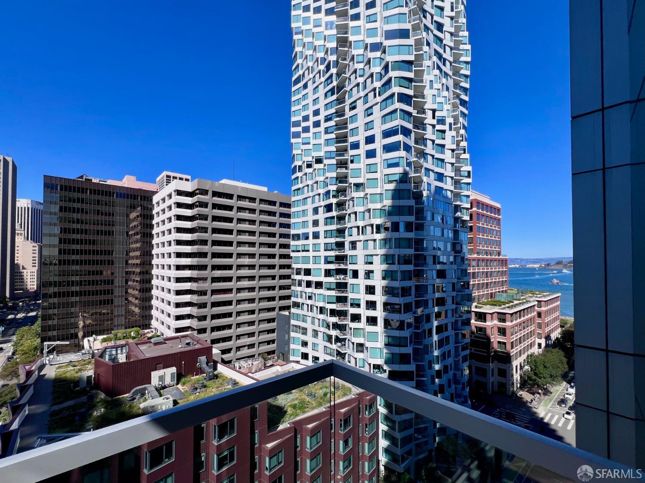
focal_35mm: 13
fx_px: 242
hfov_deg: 106.2
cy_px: 242
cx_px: 322
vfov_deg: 89.9
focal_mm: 1.57
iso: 32
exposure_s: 1/2660
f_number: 1.8
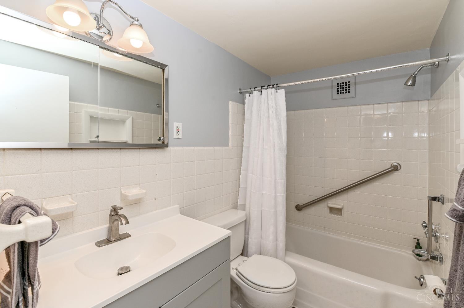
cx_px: 232
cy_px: 154
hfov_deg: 96.8
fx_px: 206
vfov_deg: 73.7
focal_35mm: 16
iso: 160
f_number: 8
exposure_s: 1/100
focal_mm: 16
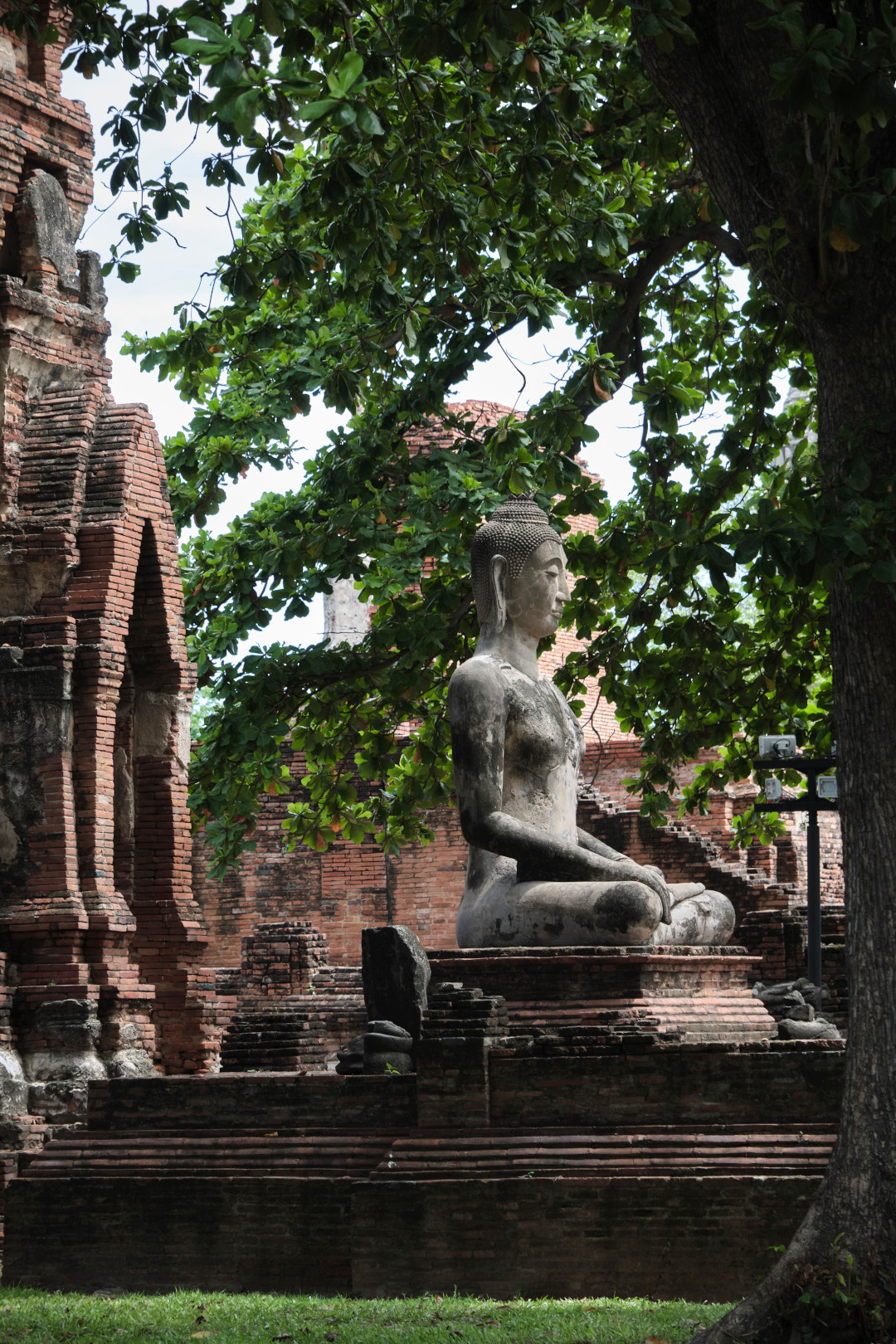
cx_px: 448
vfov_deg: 17.1
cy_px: 672
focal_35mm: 120
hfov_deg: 11.4
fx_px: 4480
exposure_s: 1/120
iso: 400
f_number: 5.6
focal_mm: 80
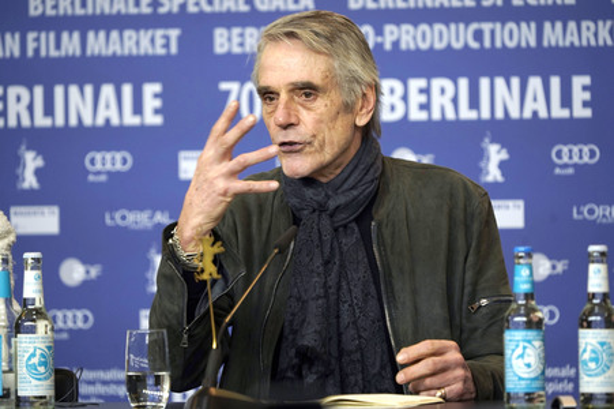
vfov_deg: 2.9
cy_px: 204
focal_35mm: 481
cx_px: 307
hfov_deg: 4.3
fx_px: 8197
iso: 1600
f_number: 6.3
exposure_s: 1/200
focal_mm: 481
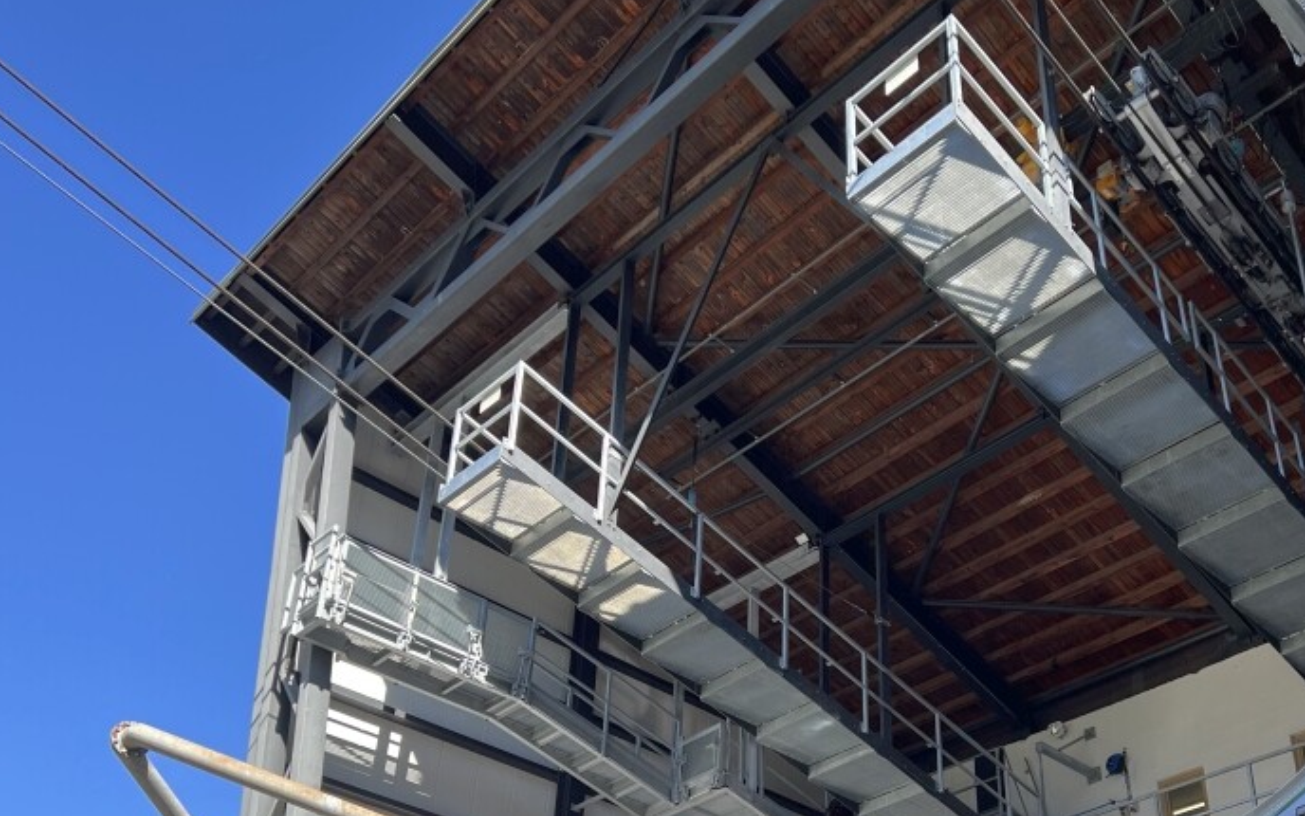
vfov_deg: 30.4
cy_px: 660
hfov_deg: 47.7
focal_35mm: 41
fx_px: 1458
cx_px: 831
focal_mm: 5.7
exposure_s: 1/1009
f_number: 1.5
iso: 50
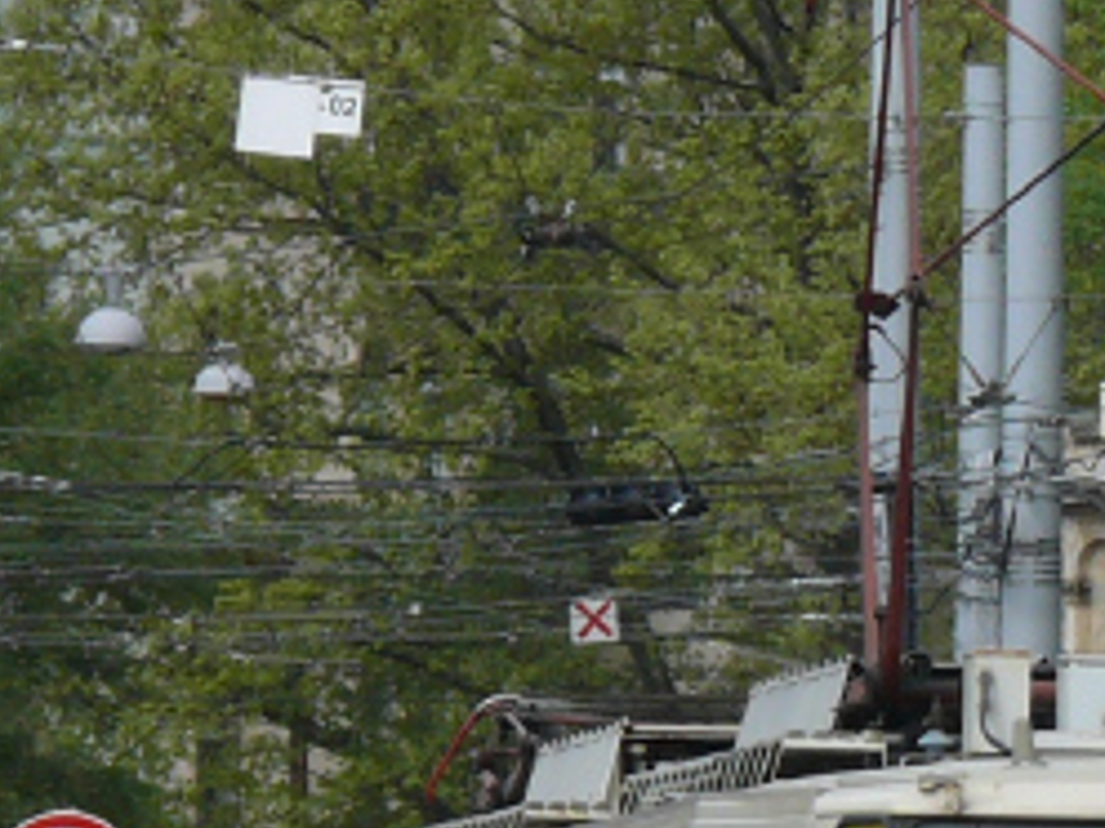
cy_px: 372
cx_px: 2014
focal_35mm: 1045
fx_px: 33358
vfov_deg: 1.4
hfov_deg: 1.9
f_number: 5.6
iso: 100
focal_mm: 42.2
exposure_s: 1/400
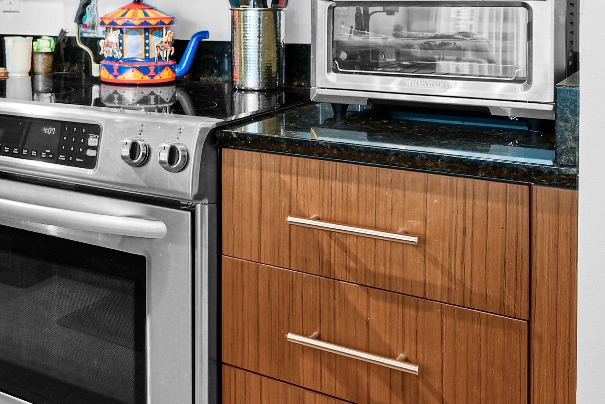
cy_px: 11
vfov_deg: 27.3
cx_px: 54
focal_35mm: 47
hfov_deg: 38.8
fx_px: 790
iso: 200
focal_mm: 14
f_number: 4
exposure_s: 1/15
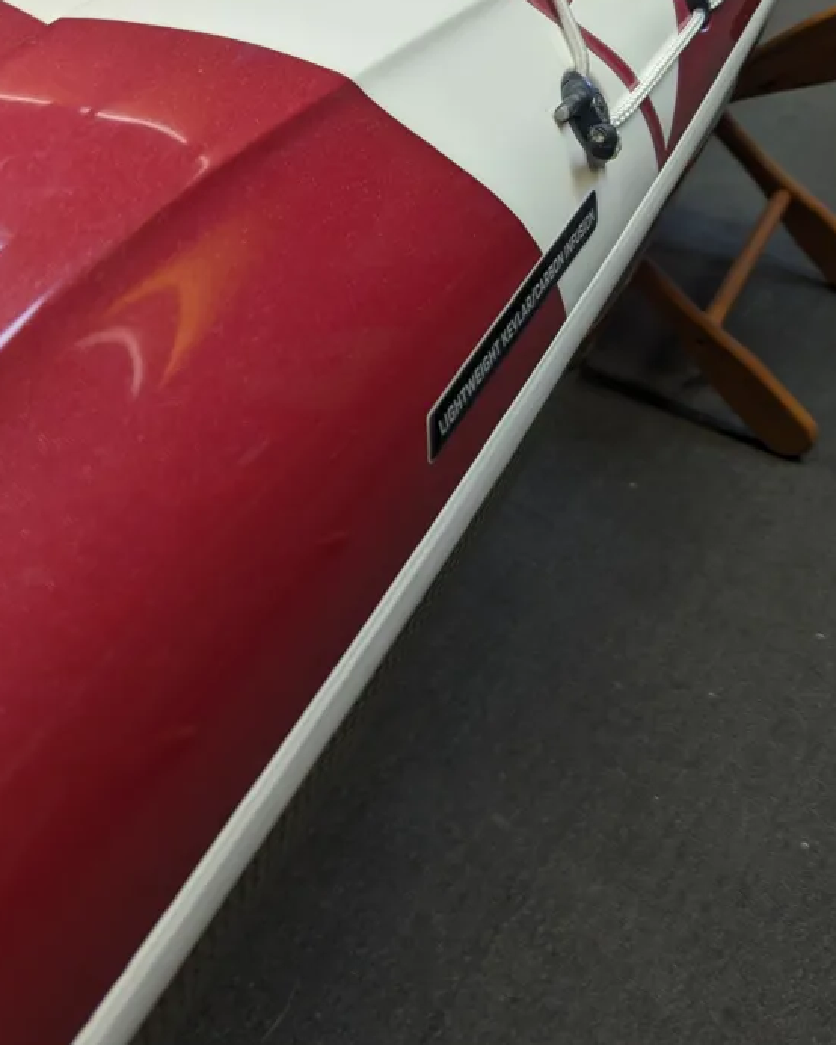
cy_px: 273
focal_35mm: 36
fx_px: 1113
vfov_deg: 48.5
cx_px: 400
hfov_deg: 41.2
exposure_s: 1/50
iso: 78
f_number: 1.85
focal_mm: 6.81
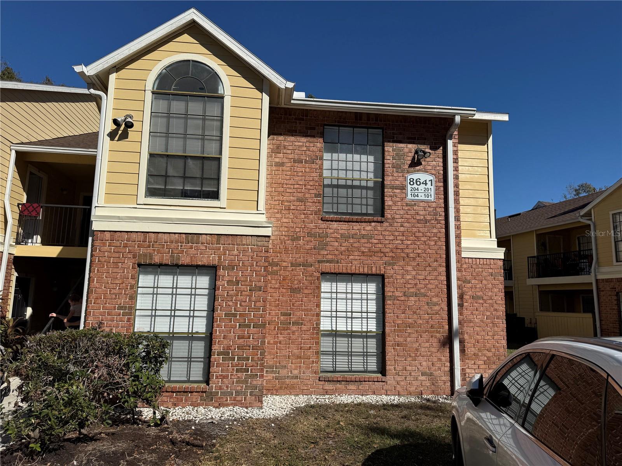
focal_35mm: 24
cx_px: 311
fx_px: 431
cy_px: 233
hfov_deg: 71.6
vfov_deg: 56.8
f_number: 1.78
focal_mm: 6.76
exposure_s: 1/9091
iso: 80
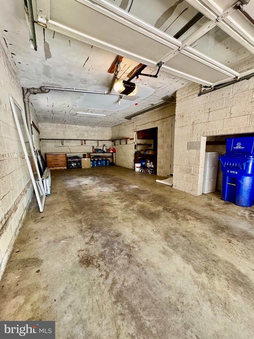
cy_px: 170
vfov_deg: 102.1
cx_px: 127
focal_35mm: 14
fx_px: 137
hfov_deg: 85.7
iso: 250
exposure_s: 1/60
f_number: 2.2
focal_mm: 2.22
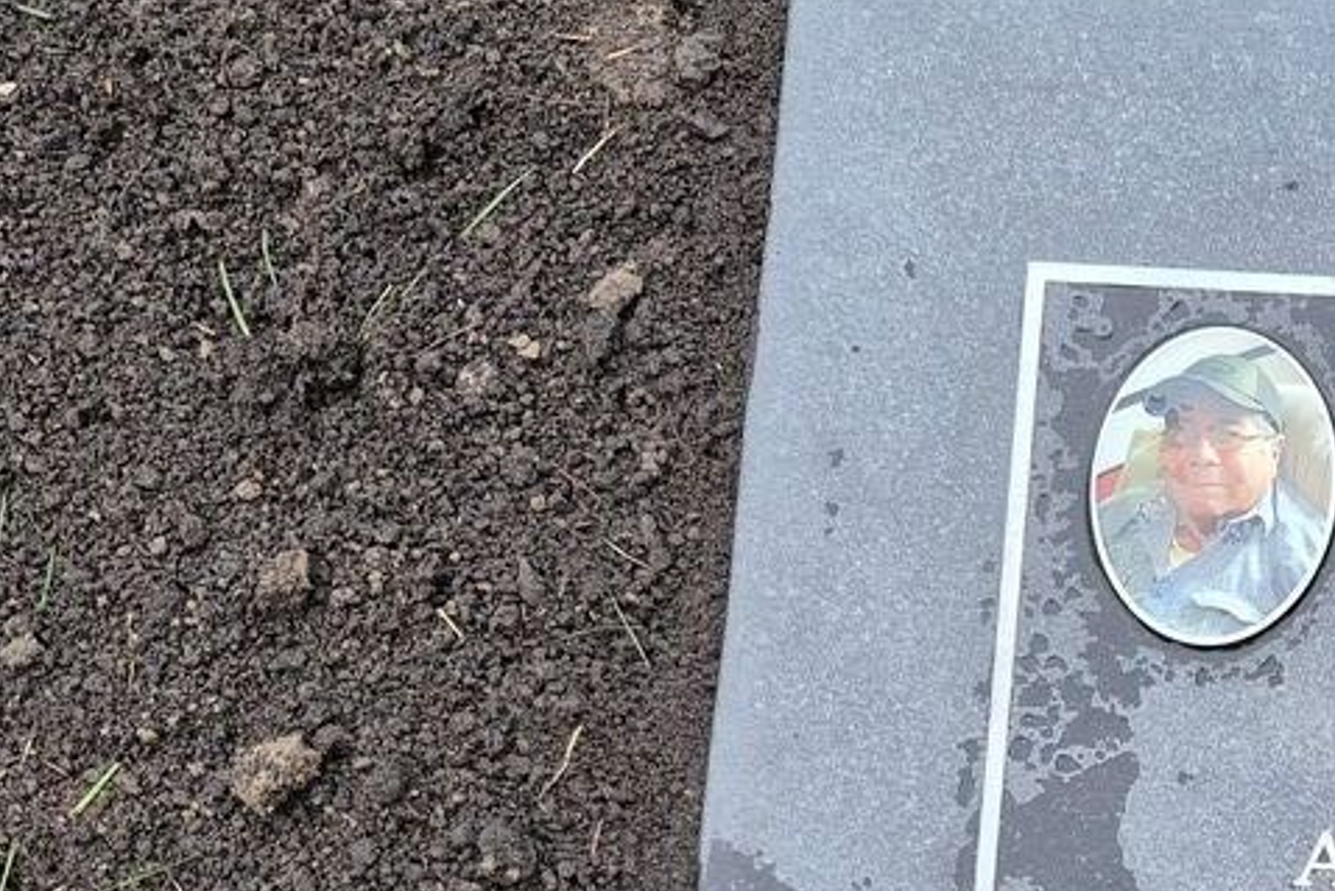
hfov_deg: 25.5
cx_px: 1558
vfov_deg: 18.3
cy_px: 958
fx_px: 2671
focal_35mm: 72
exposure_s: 1/120
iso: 250
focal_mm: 5.4
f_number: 1.8
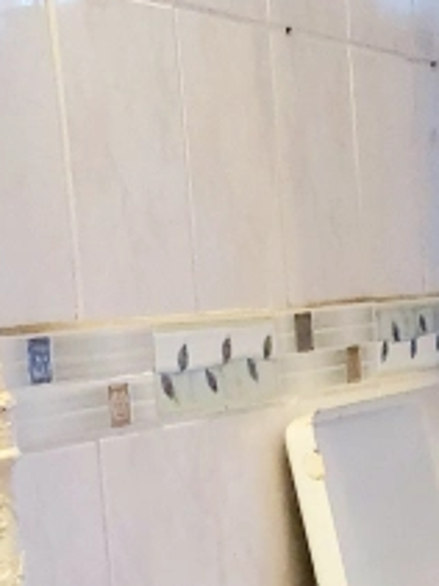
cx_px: 508
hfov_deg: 11.8
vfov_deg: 15.5
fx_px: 2082
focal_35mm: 123
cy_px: 683
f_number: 1.8
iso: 320
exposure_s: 1/50
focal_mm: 5.23
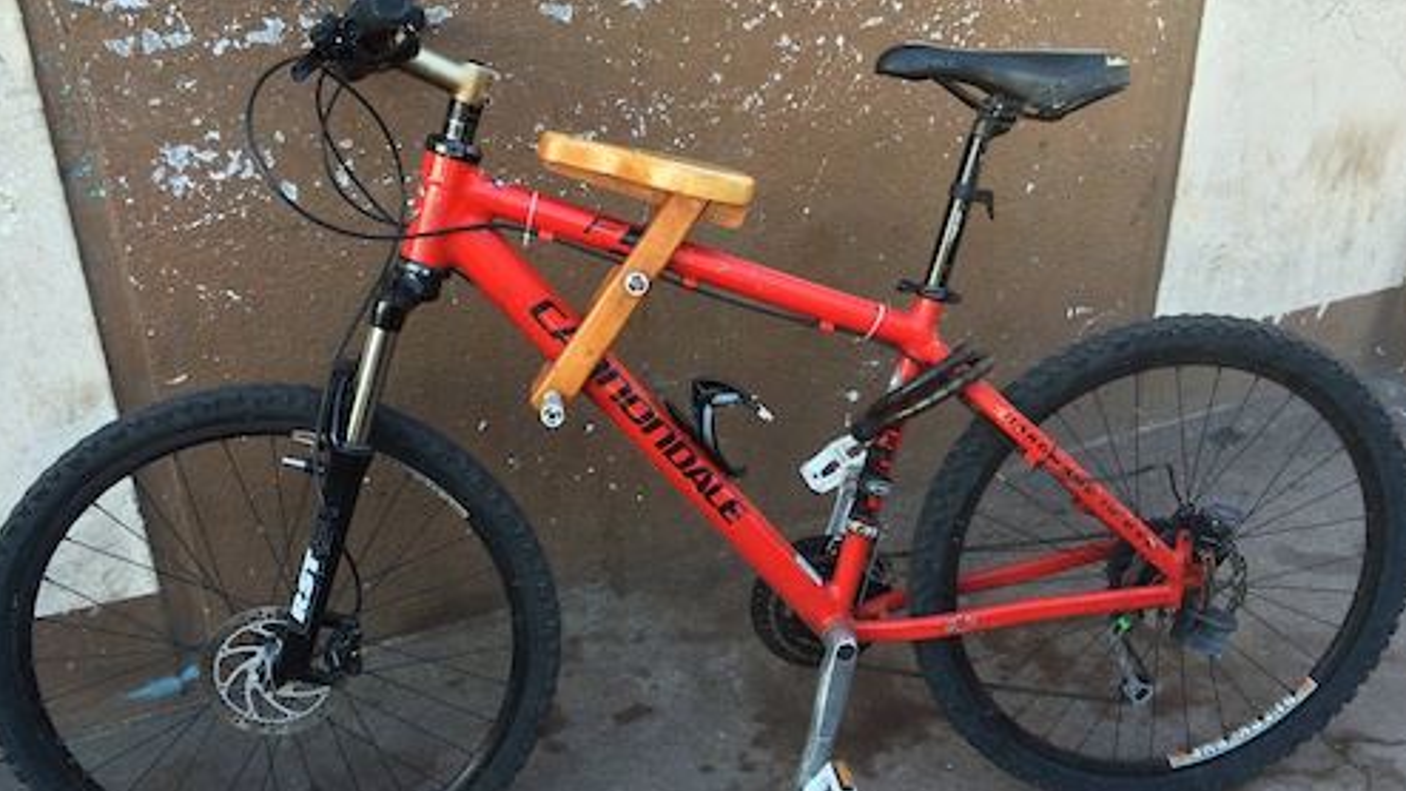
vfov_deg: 36.7
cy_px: 437
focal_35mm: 32
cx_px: 703
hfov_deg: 61.0
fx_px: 1193
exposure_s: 1/60
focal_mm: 4.15
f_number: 2.2
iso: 32
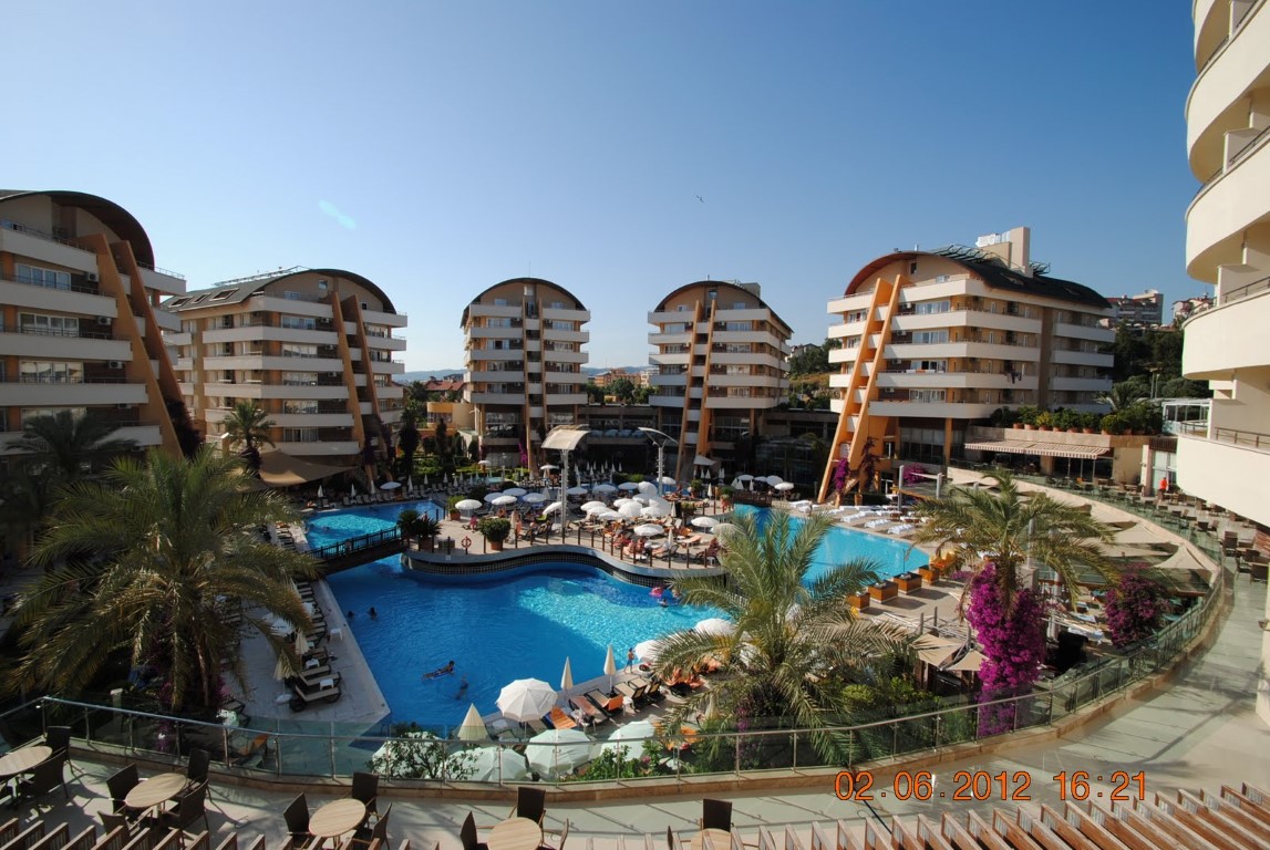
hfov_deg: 100.3
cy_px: 425
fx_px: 530
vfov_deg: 77.5
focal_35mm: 15
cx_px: 635
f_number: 10
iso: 100
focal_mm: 10
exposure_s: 1/200
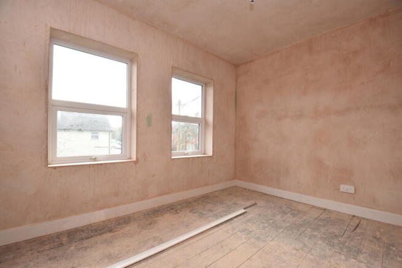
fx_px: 168
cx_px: 201
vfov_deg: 77.4
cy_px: 134
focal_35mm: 15
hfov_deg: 100.4
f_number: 5
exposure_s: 1/200
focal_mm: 10
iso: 400
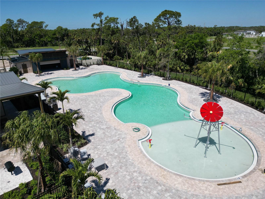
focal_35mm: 24
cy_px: 100
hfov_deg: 71.6
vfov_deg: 56.8
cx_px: 132
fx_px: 184
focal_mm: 6.72
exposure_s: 1/5000
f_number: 1.7
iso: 120
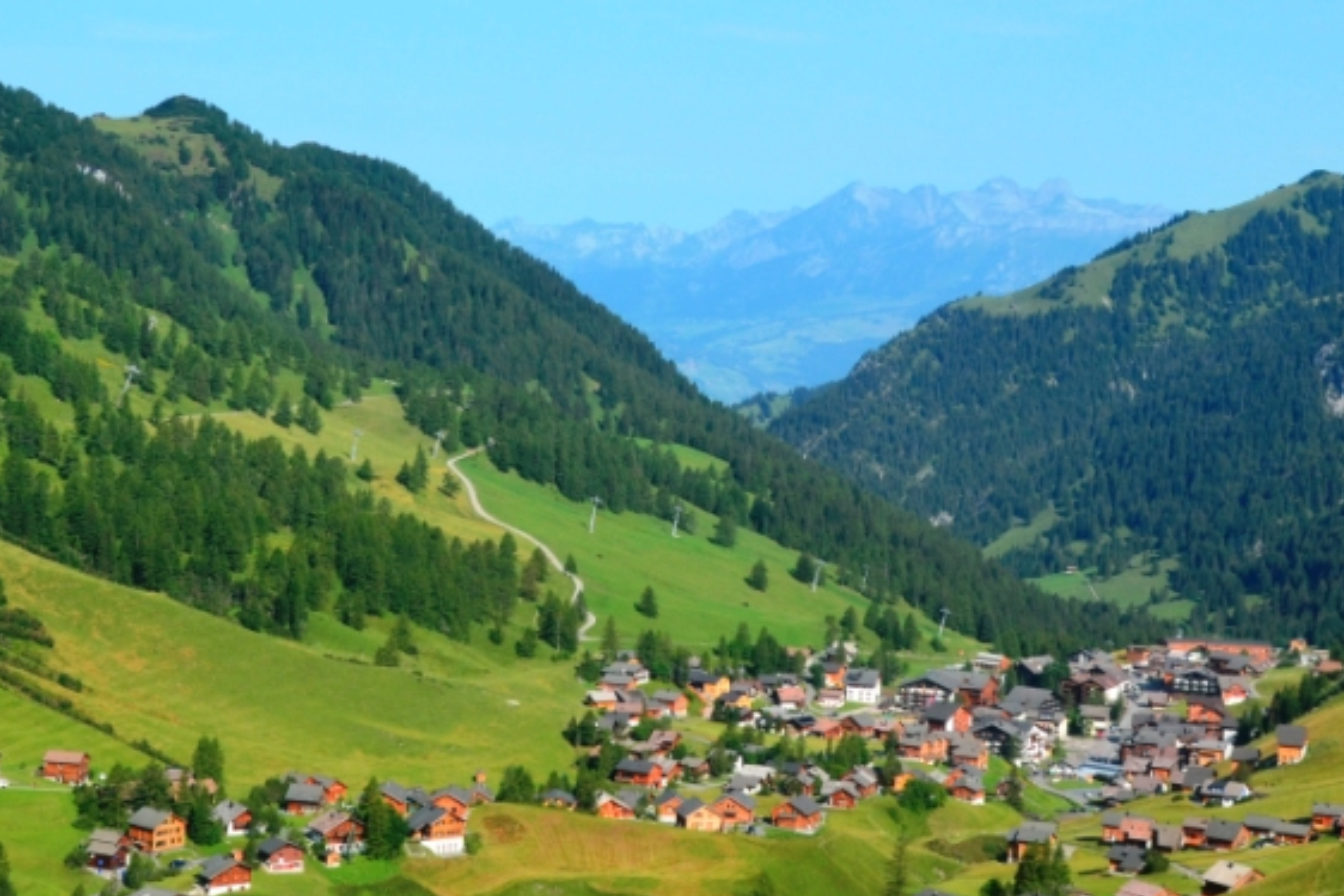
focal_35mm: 71
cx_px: 538
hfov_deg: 28.4
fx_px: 2651
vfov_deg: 19.2
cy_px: 410
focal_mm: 26
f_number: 11
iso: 400
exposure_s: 1/400
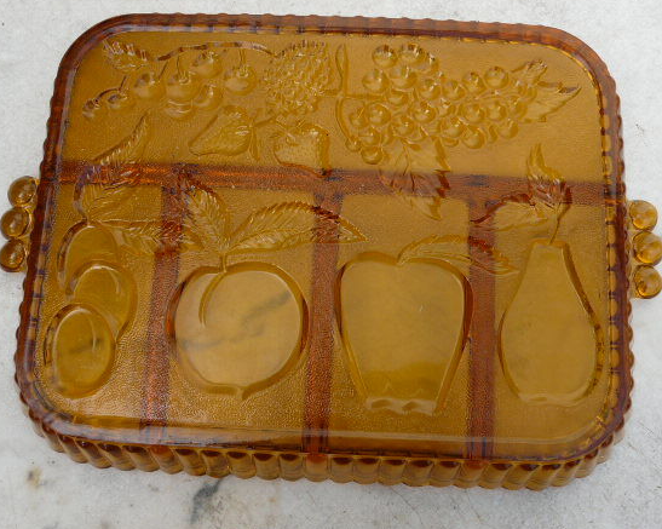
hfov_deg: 55.7
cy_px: 263
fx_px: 627
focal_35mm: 32
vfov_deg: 45.8
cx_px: 334
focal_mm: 4.6
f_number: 4
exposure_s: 1/250
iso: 100
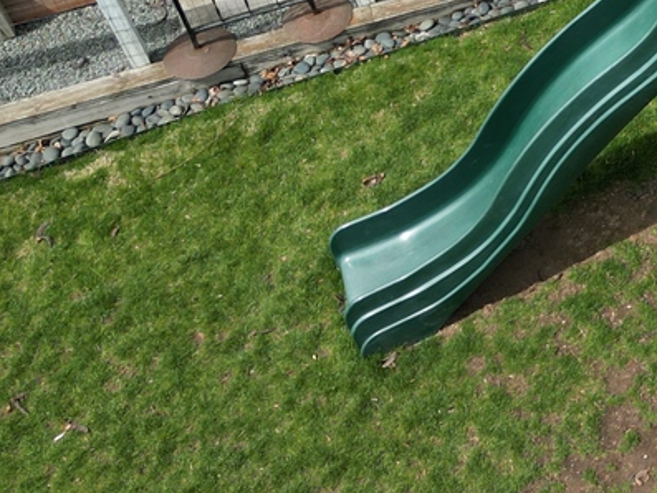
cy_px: 53
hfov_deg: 19.9
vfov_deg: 16.8
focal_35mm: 87
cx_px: 943
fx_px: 1652
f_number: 1.7
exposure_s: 1/1000
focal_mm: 6.72
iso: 110
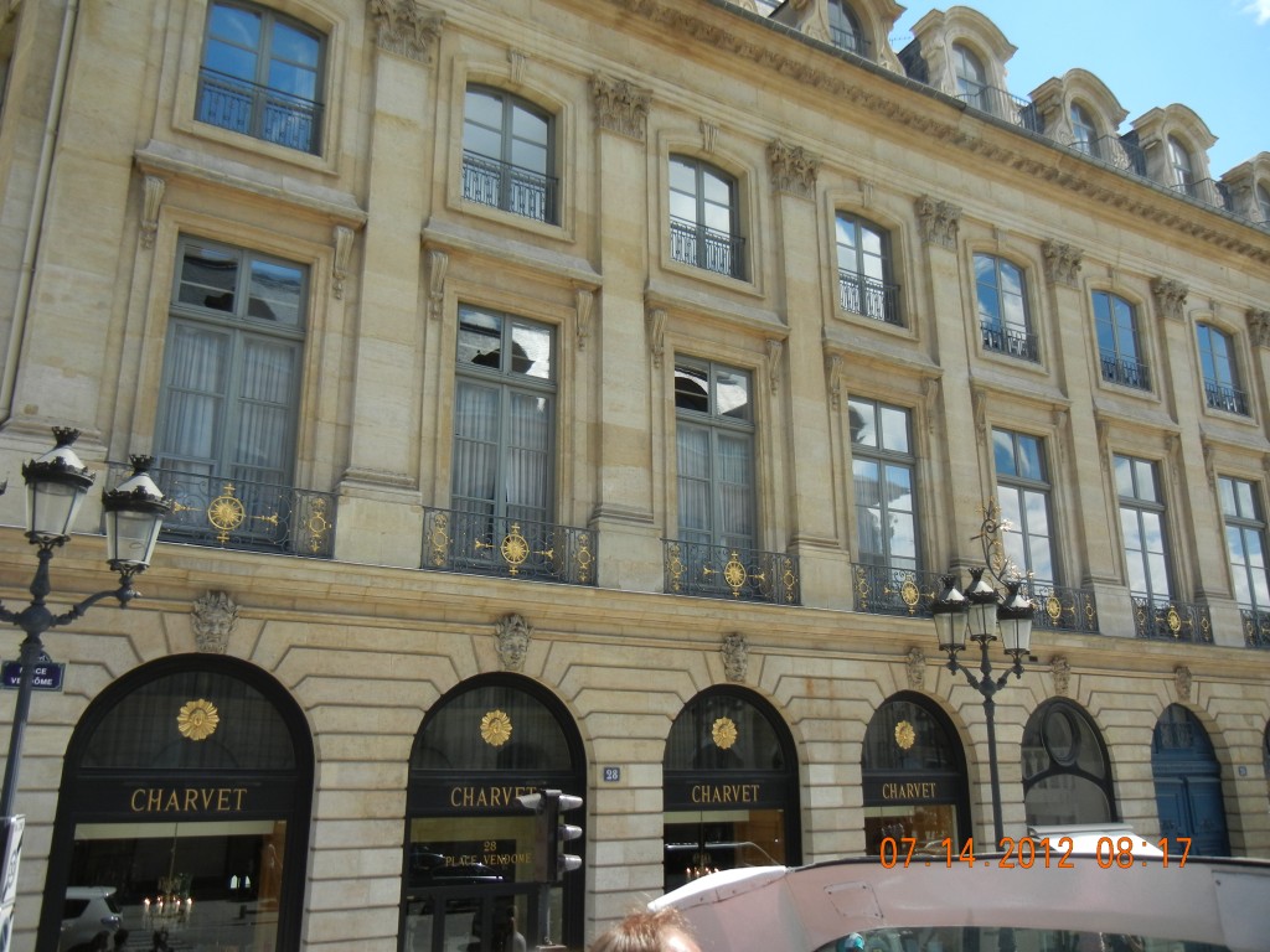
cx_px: 635
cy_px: 476
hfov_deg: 60.0
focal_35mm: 30
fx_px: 1101
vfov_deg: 46.8
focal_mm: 5.4
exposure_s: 1/837
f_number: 3.5
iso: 160
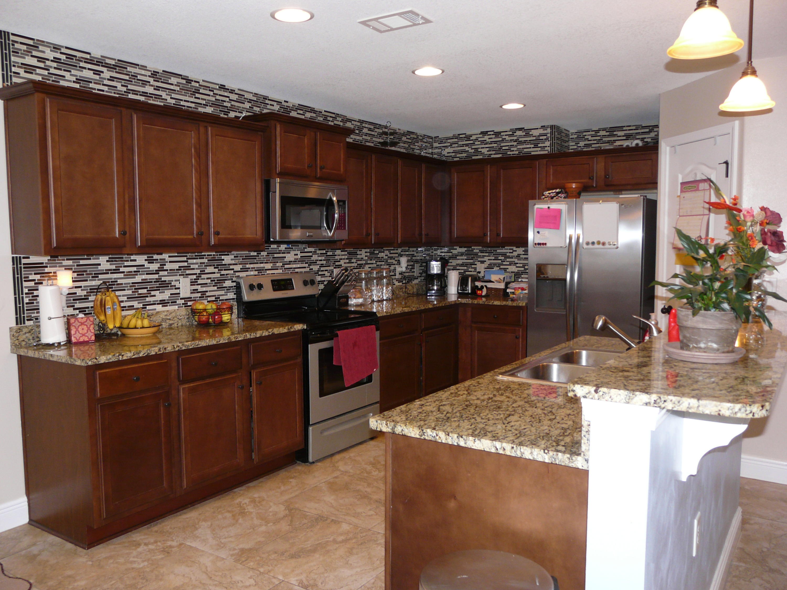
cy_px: 295
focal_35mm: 29
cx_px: 394
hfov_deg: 61.7
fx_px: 659
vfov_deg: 48.2
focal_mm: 4.7
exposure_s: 1/30
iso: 160
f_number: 2.8
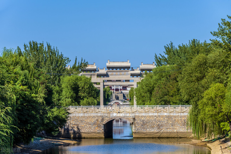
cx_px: 116
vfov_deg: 8.6
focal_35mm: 160
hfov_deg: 12.8
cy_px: 77
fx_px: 1027
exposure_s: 1/320
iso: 100
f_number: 9
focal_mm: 160
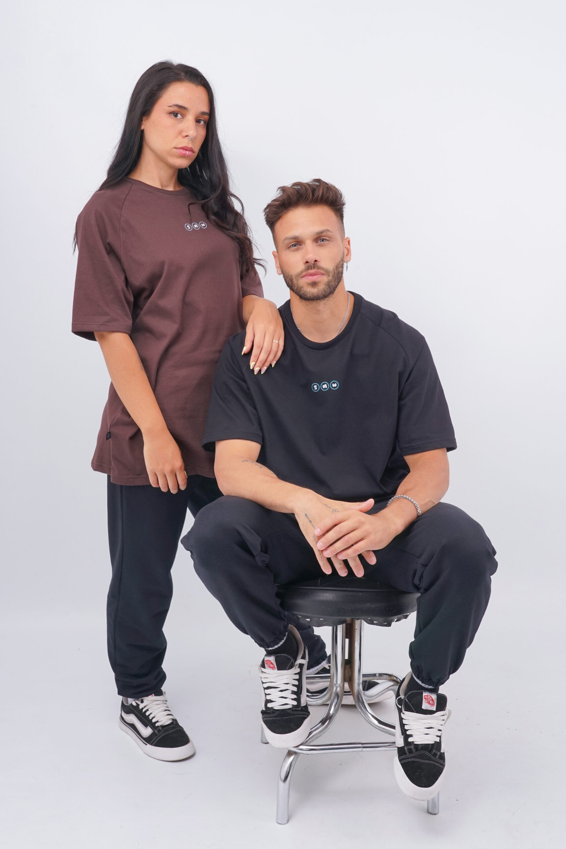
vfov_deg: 48.5
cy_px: 424
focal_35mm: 40
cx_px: 283
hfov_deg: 33.4
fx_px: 943
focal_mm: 40
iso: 160
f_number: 14
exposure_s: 1/125
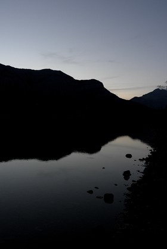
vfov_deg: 53.1
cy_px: 124
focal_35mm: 36
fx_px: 250
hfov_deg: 37.0
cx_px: 84
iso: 800
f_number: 4.5
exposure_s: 1/640
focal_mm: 24
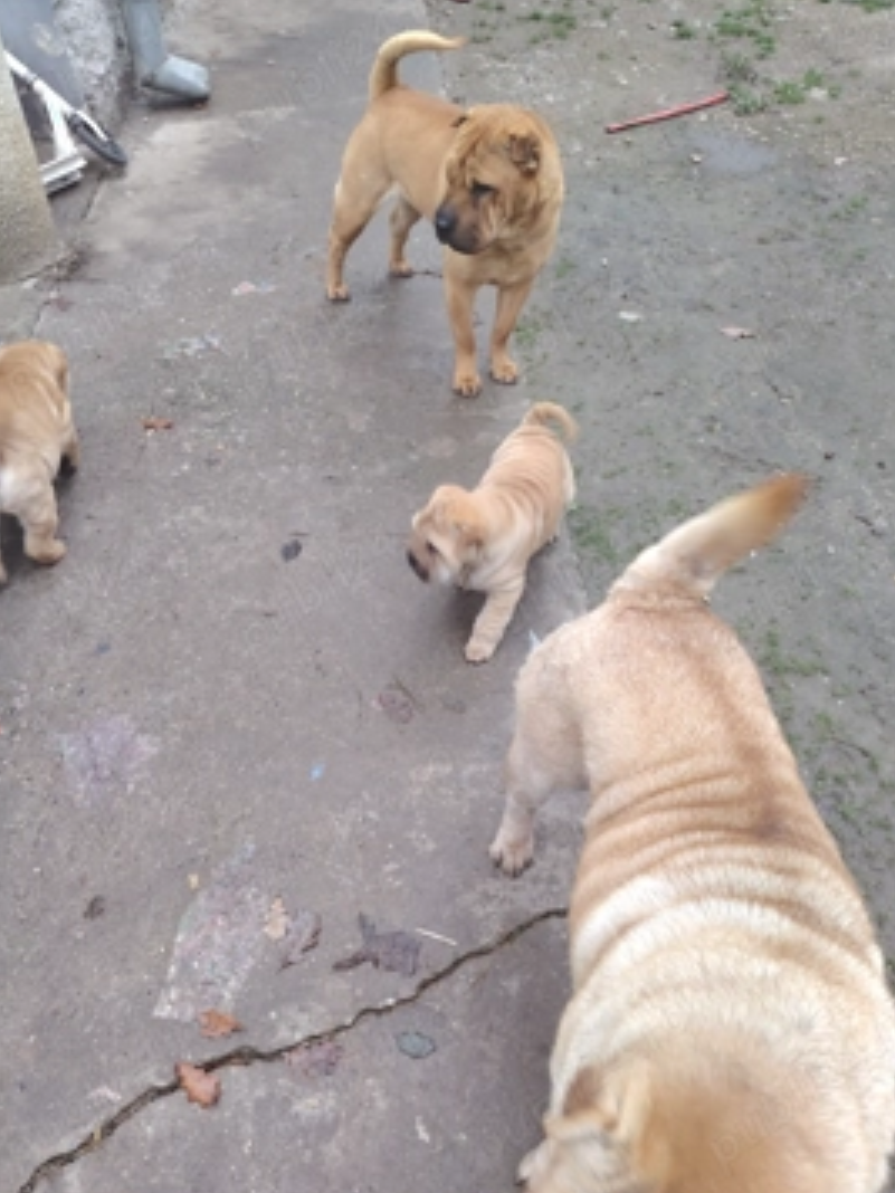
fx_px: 931
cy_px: 627
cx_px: 463
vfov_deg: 65.3
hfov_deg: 51.3
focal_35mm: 27
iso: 922
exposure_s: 1/100
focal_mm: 5.25
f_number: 1.75
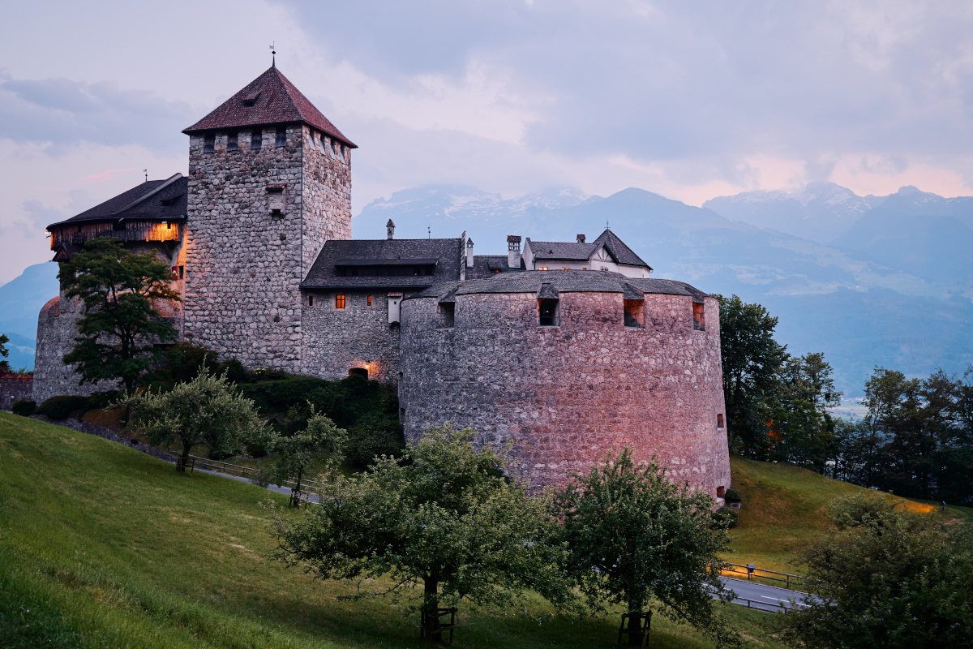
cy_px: 324
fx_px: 946
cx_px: 486
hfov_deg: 54.4
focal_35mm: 35
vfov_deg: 37.9
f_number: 2.8
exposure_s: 1/50
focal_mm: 35
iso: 200
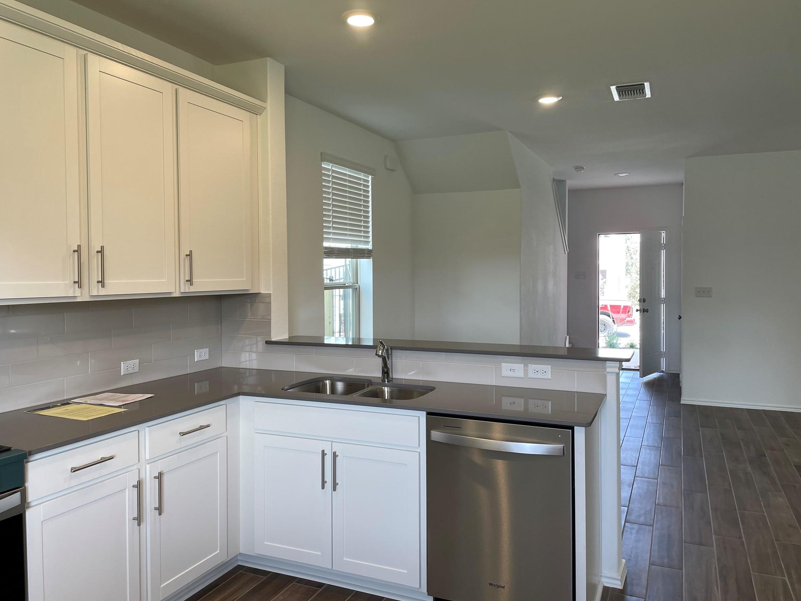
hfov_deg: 65.3
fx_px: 625
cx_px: 391
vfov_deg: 51.3
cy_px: 292
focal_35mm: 27
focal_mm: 4.2
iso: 64
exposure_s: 1/120
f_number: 1.6
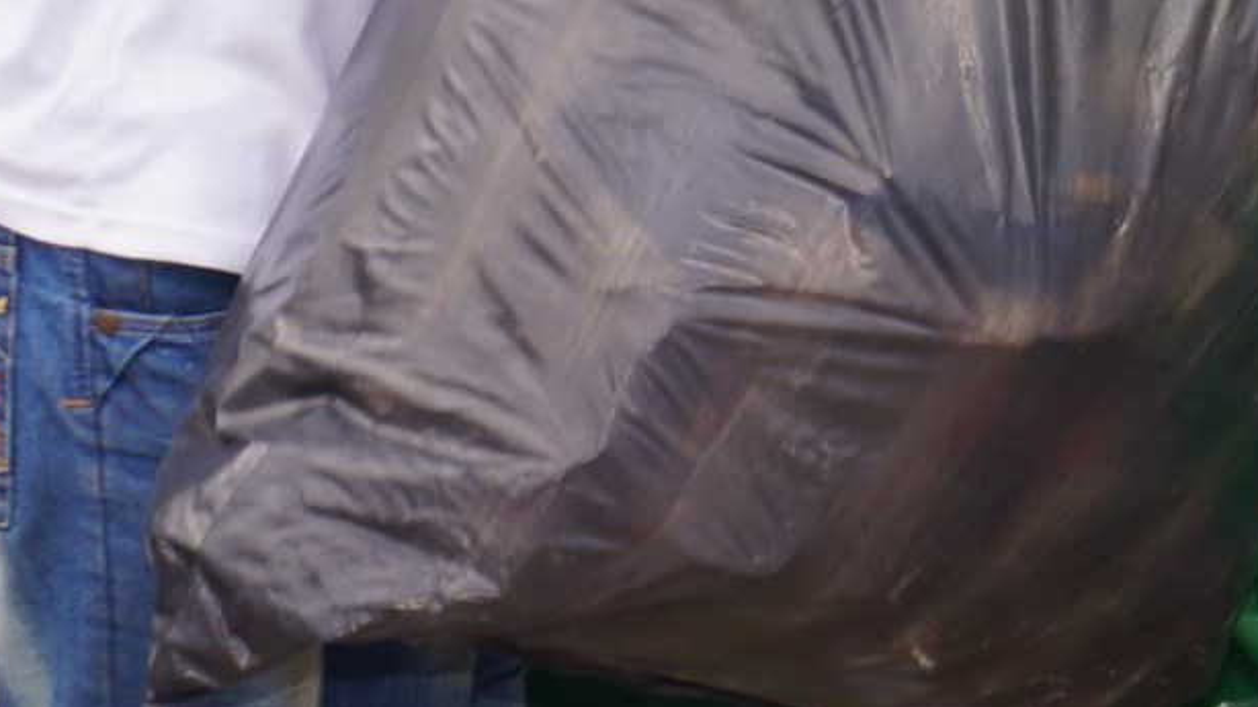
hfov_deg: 18.8
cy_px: -35
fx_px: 3768
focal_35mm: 113
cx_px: 983
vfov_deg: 10.6
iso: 100
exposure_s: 1/80
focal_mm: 18
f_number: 10
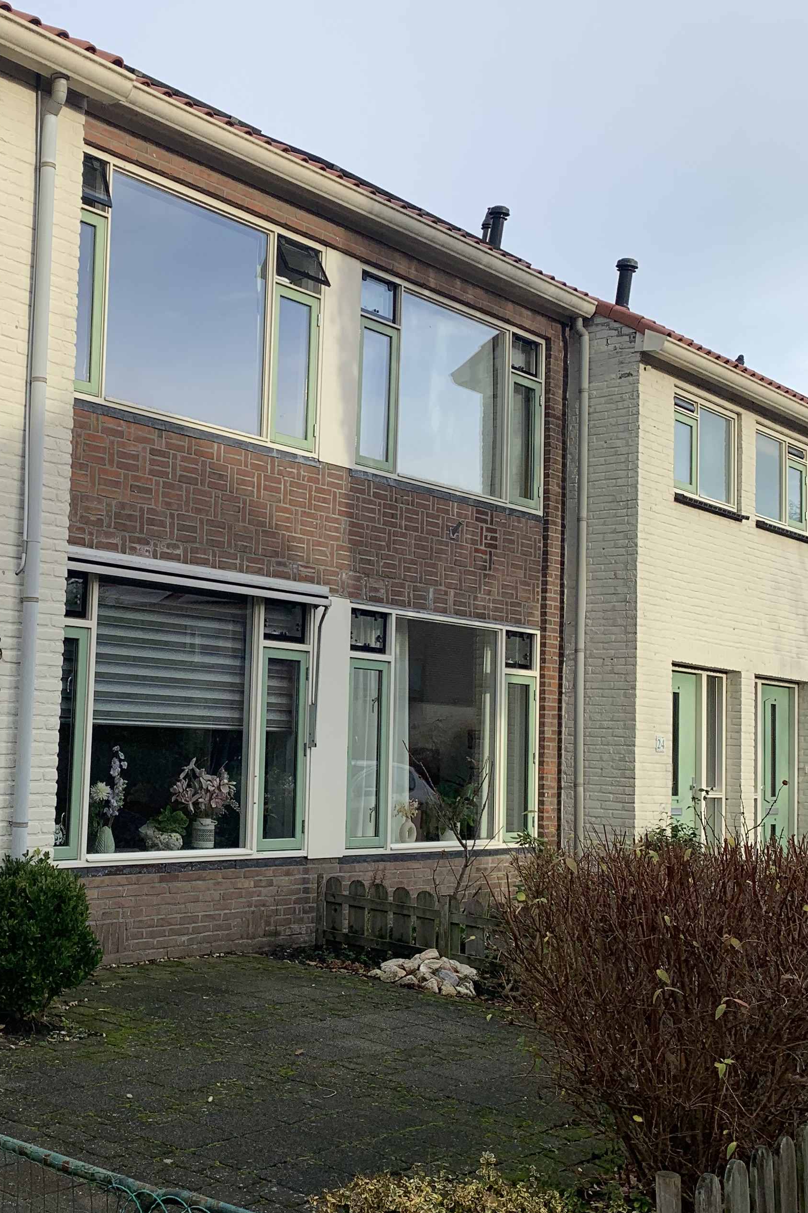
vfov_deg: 45.4
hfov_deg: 30.4
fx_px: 1448
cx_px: 165
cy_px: 620
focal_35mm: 43
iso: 25
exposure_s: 1/616
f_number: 1.8
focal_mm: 4.25
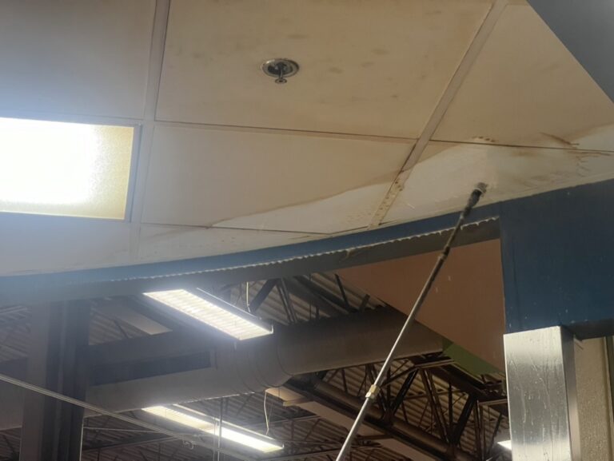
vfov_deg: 19.2
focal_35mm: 77
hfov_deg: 25.3
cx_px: 307
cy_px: 230
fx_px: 1367
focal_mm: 9
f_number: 2.8
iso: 400
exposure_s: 1/120
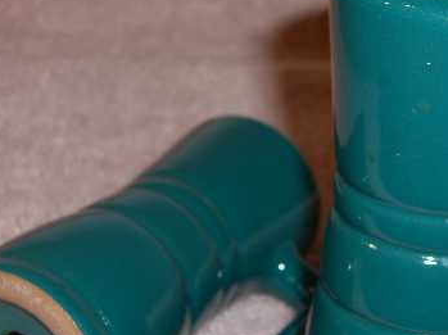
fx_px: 1306
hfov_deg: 19.4
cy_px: 227
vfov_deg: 14.6
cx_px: 320
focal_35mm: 101
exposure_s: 1/60
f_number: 3.4
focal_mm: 11.5
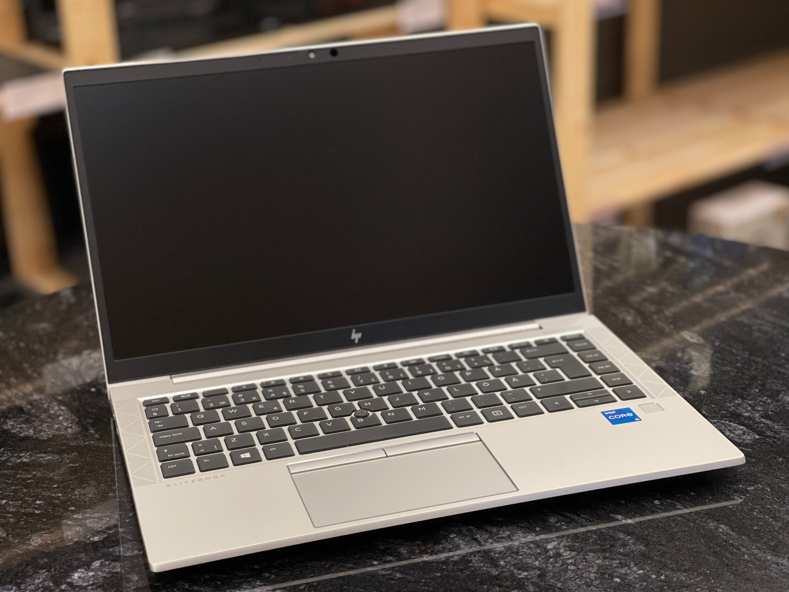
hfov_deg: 30.3
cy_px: 296
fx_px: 1459
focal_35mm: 64
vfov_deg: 22.9
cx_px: 394
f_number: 2.2
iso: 250
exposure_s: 1/97
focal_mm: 7.5
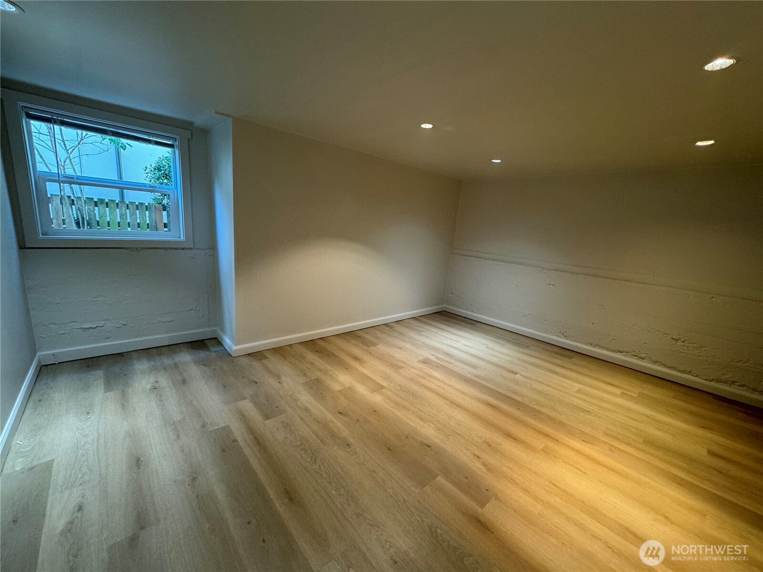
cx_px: 382
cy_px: 286
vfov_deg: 85.7
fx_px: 309
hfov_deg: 102.1
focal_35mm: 14
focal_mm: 2.22
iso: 250
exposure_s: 1/60
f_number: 2.2
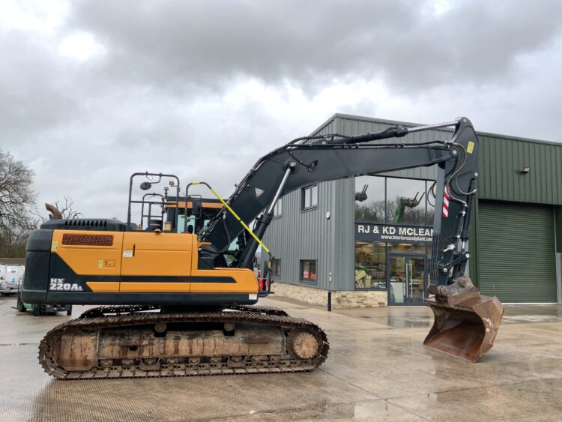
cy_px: 211
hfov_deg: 61.6
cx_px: 281
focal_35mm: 29
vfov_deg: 48.3
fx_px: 471
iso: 20
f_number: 1.8
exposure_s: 1/122
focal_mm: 3
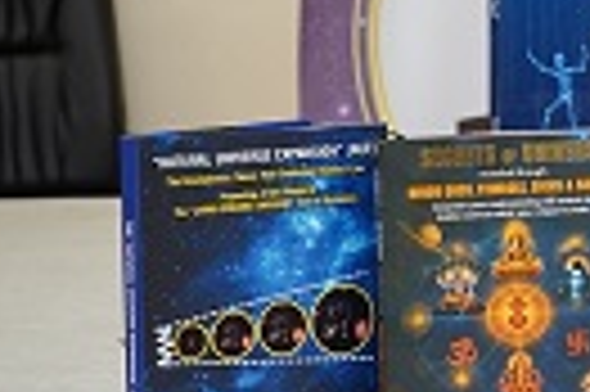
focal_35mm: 153
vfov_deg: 8.9
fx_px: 2504
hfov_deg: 12.5
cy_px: 70
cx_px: 982
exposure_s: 1/100
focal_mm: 40
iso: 800
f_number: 4.5
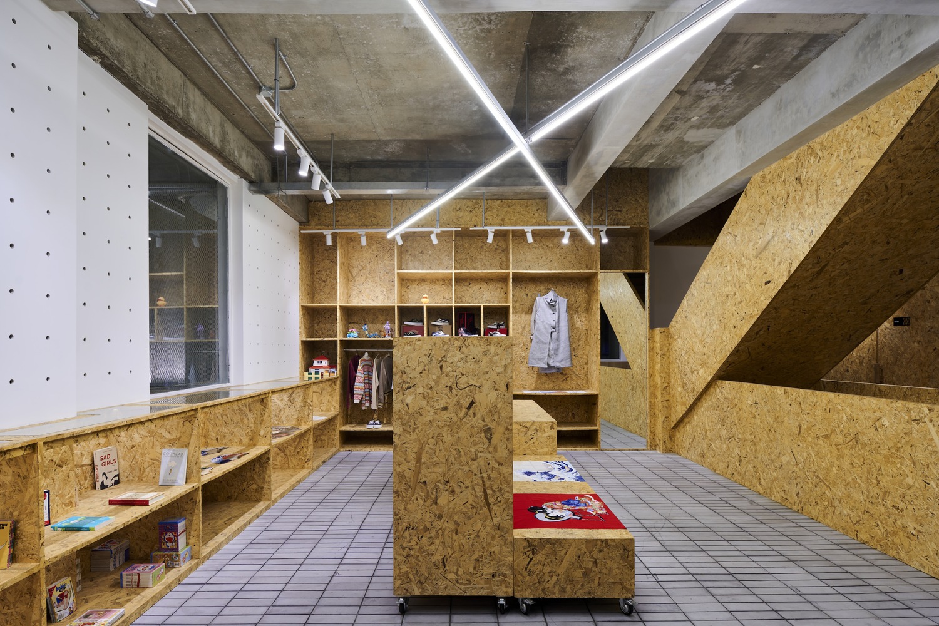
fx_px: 496
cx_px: 470
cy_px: 313
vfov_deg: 64.6
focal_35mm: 19
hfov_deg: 86.9
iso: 64
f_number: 7.1
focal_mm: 19
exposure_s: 1/2
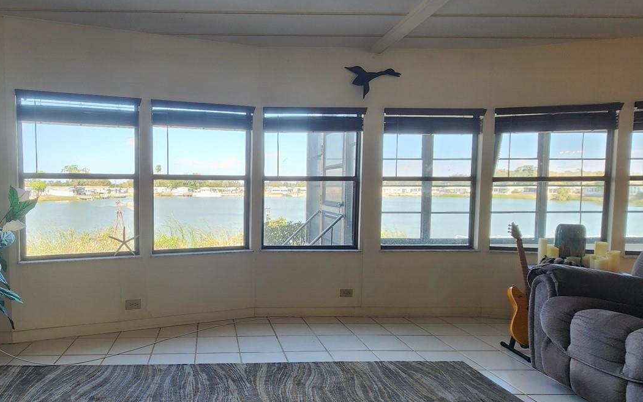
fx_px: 368
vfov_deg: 57.2
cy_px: 214
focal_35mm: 21
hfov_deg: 79.8
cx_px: 218
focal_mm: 2.2
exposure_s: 1/120
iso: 64
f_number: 2.2
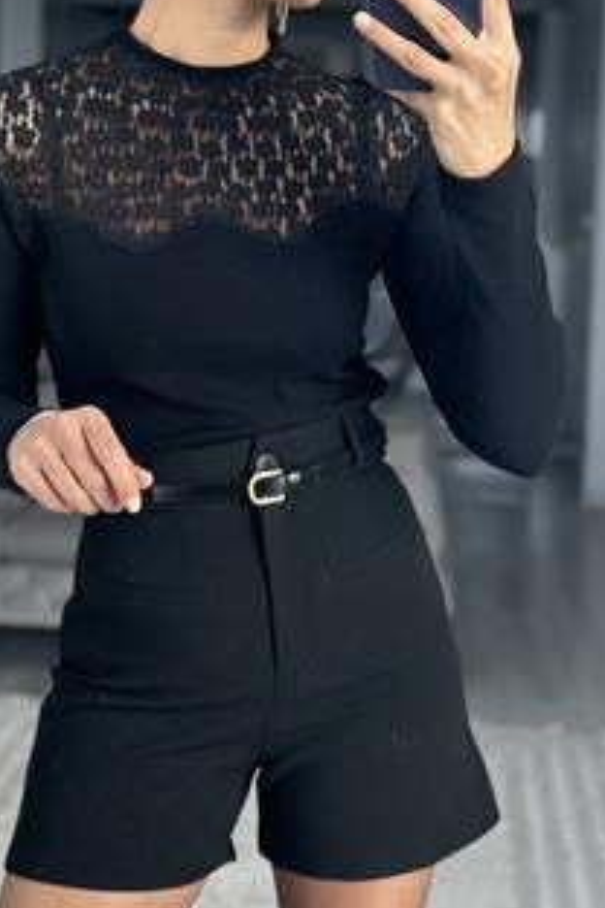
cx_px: 244
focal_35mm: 81
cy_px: 364
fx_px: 2042
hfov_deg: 16.8
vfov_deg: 25.0
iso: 80
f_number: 1.78
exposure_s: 1/245
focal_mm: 6.86
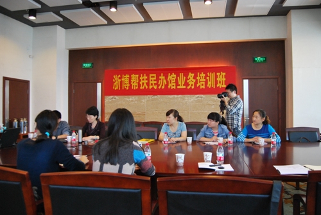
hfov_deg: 67.3
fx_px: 241
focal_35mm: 27
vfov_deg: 48.1
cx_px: 160
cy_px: 108
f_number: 3.5
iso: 800
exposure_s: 1/100
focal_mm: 18
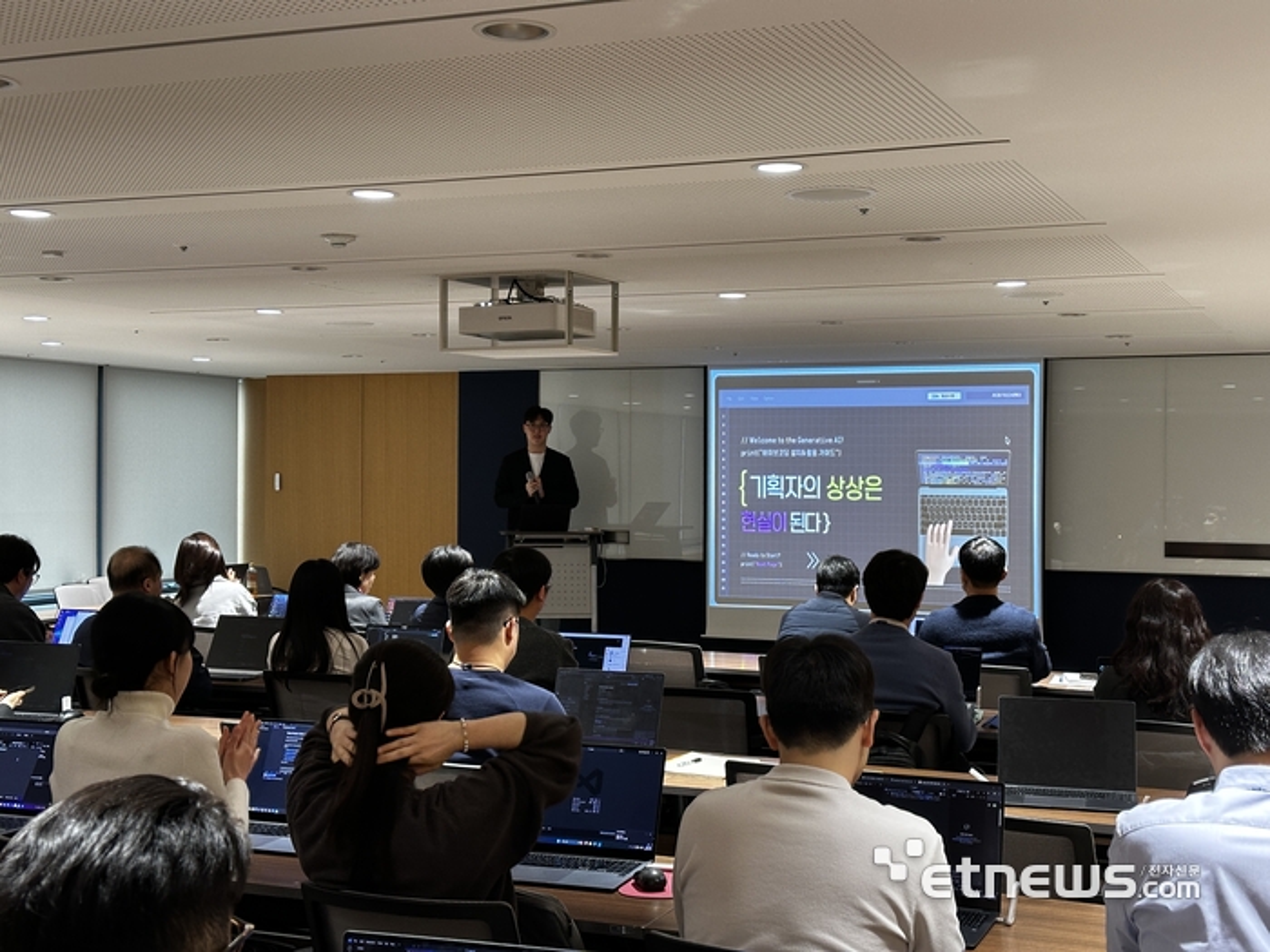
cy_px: 476
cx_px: 635
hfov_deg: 39.7
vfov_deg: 30.3
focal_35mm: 48
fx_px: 1761
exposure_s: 1/60
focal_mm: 6.86
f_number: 1.78
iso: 160
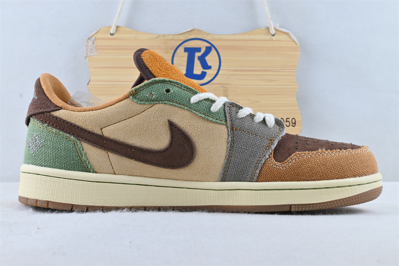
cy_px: 133
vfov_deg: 32.4
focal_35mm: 41
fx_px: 457
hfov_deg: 47.2
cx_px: 200
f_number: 10
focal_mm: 27.5
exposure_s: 1/13
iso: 100
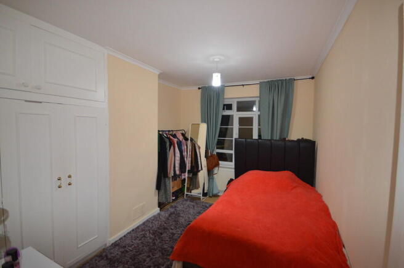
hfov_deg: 100.4
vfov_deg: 77.2
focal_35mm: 15
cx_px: 202
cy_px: 134
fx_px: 168
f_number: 4
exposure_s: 1/60
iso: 1000
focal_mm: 10
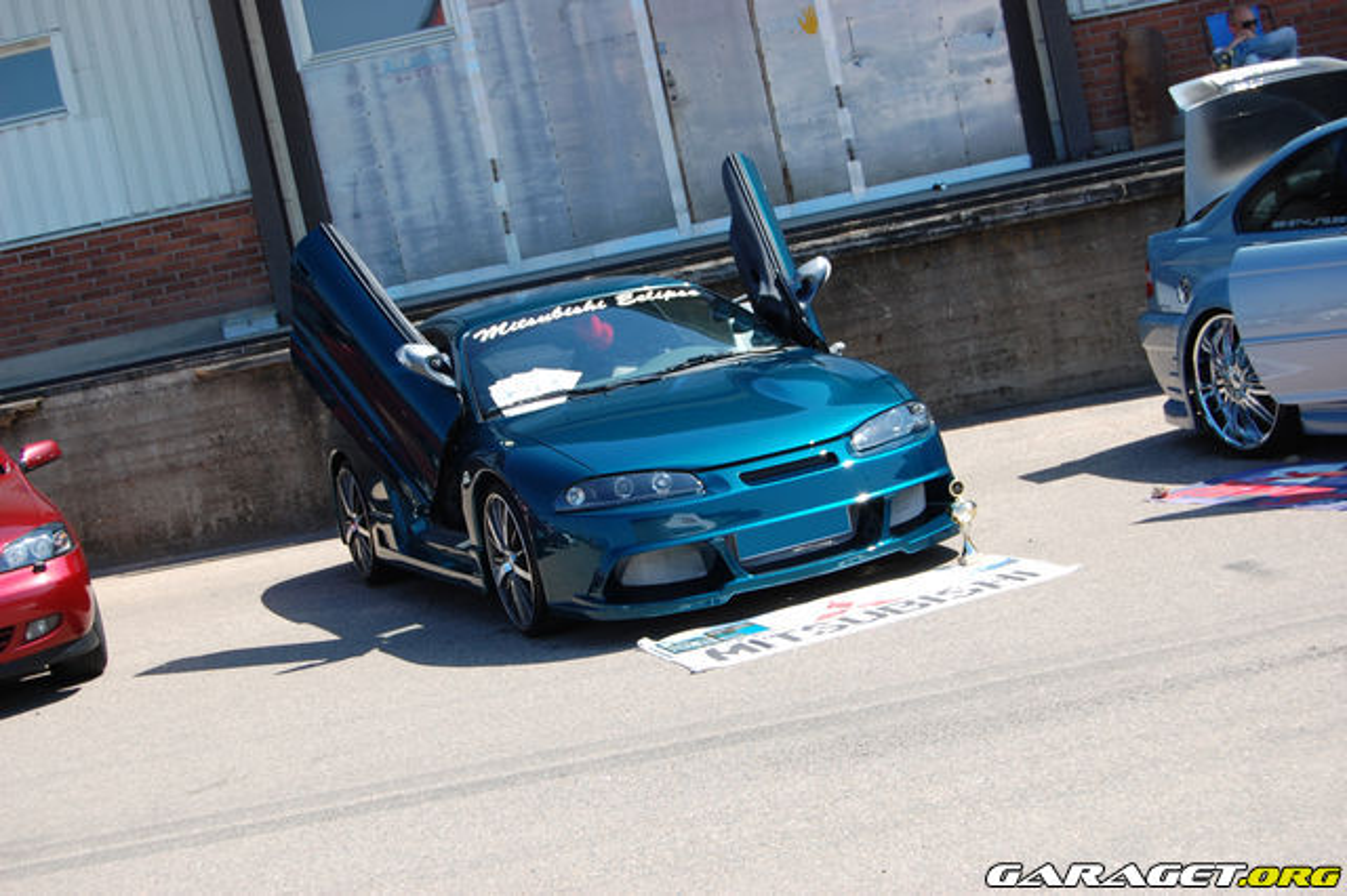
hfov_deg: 33.4
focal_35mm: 60
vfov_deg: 22.6
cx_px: 674
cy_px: 448
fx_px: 2244
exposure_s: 1/250
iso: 200
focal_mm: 40
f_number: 8
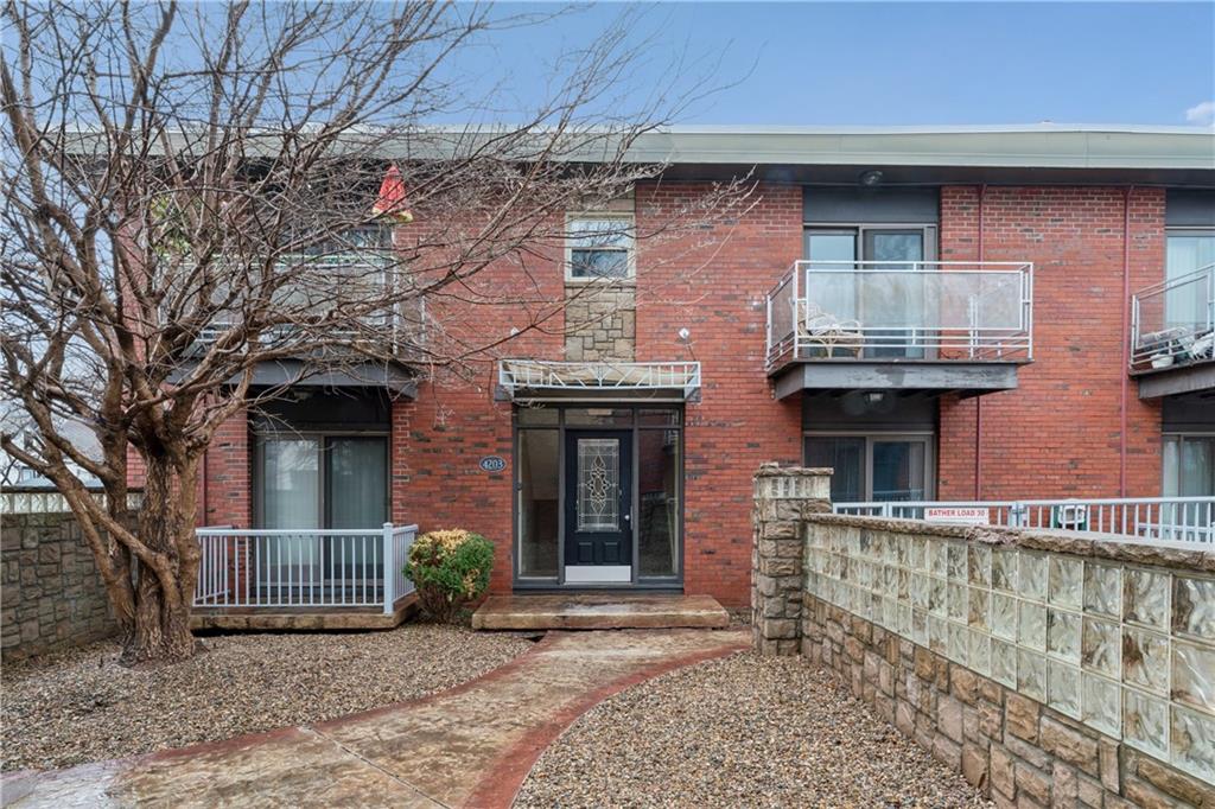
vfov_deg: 62.4
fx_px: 668
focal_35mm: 20
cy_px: 404
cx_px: 608
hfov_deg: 84.6
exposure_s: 1.6
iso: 100
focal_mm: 19.8
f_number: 22
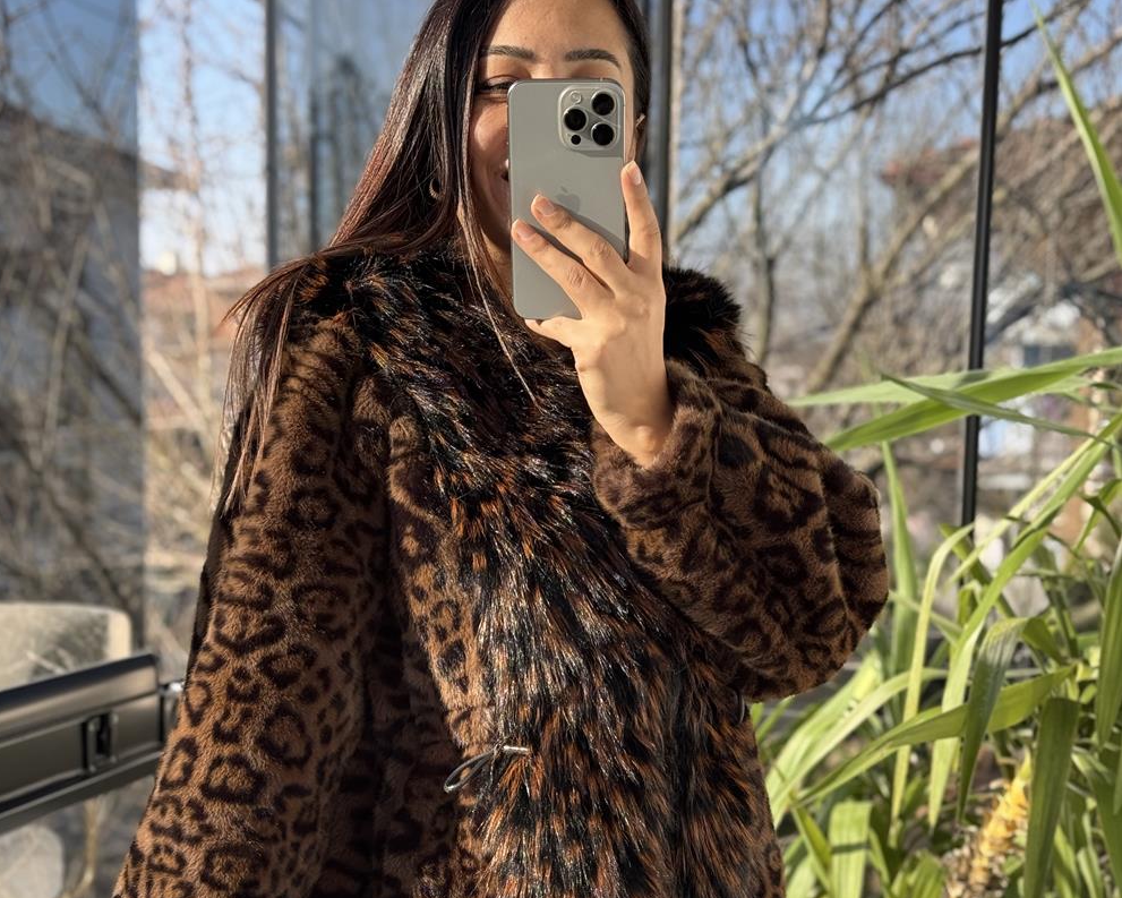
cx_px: 558
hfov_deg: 30.0
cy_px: 644
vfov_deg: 24.0
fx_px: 2092
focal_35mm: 63
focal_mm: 6.76
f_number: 1.78
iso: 64
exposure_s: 1/514
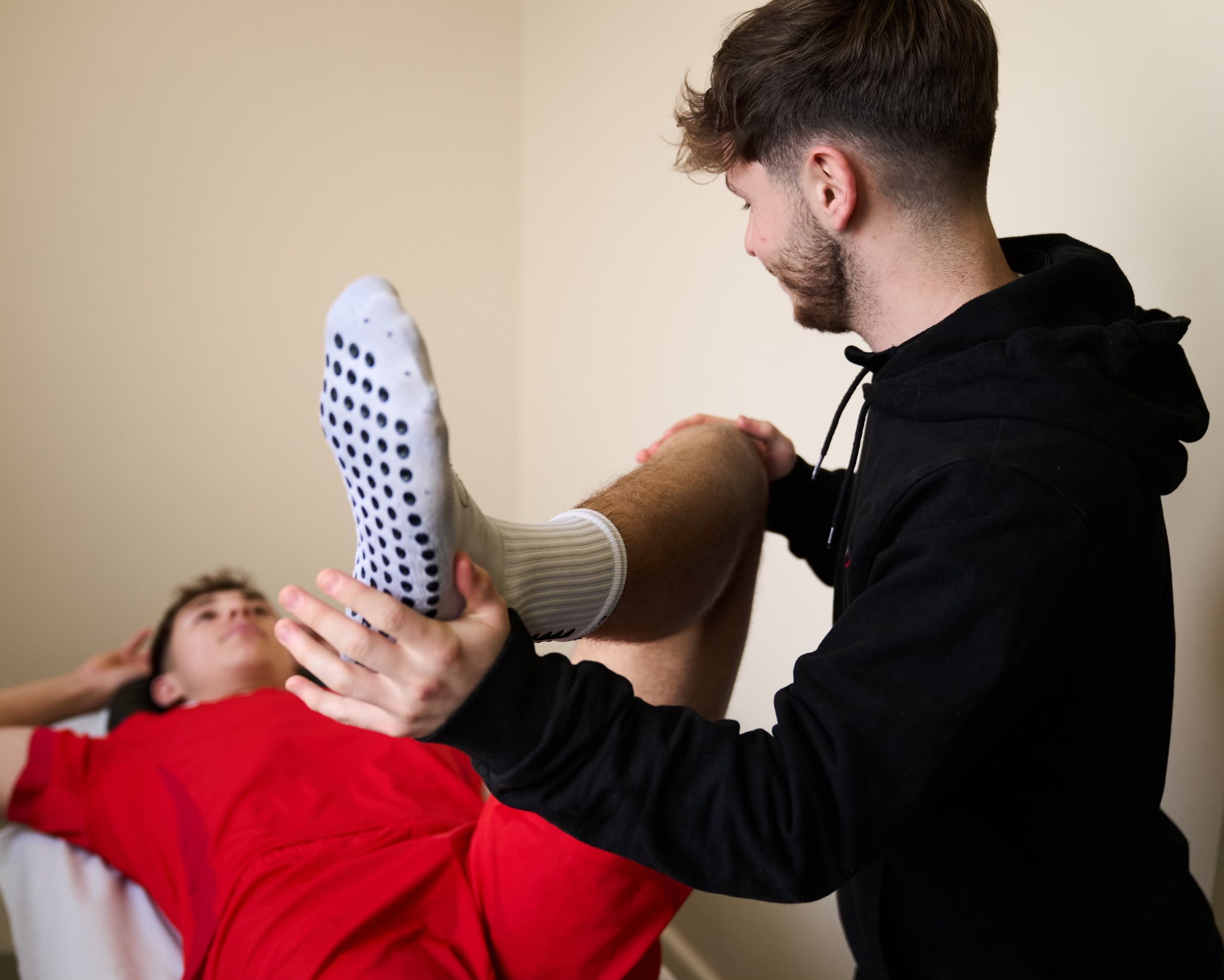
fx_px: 1558
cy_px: 489
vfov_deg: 34.9
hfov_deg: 42.8
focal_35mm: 43
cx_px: 518
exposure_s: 1/250
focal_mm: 38
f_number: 2.8
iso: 800
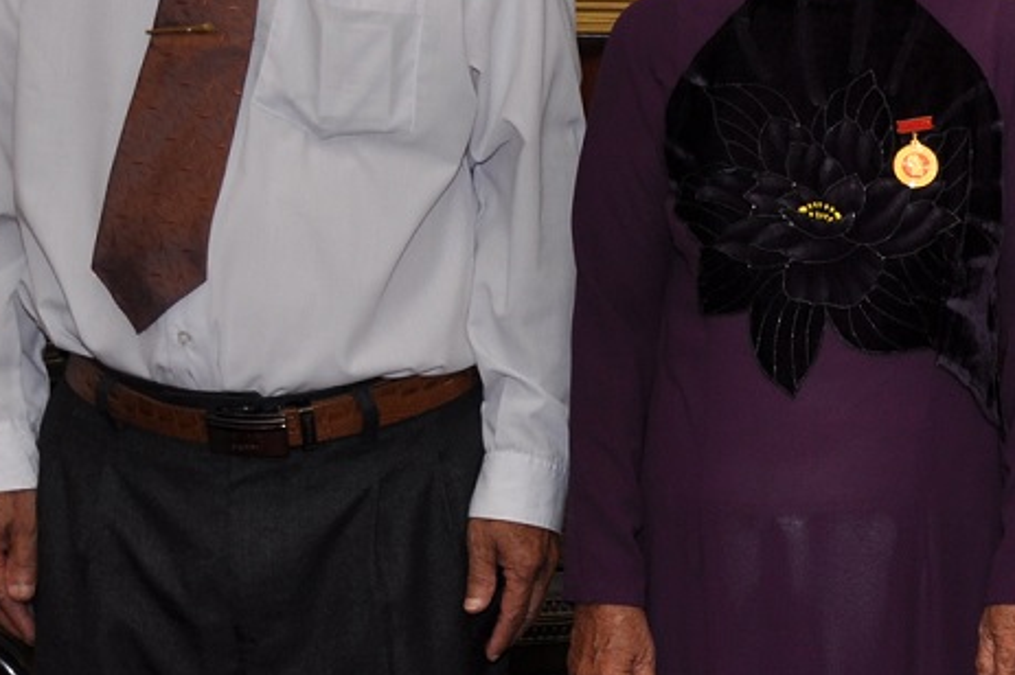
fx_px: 4112
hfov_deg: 13.1
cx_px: 1662
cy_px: 345
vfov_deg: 9.4
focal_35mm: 146
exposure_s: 1/60
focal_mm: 25
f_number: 5.6
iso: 200
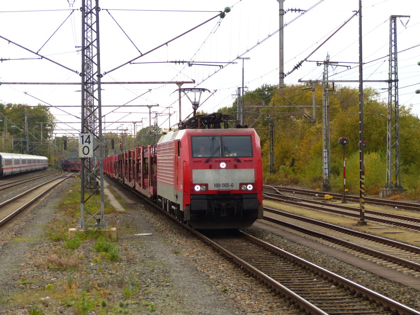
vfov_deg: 13.0
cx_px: 210
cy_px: 158
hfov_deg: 17.3
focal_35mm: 114
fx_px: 1383
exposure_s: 1/500
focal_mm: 20.5
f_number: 2.8
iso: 250
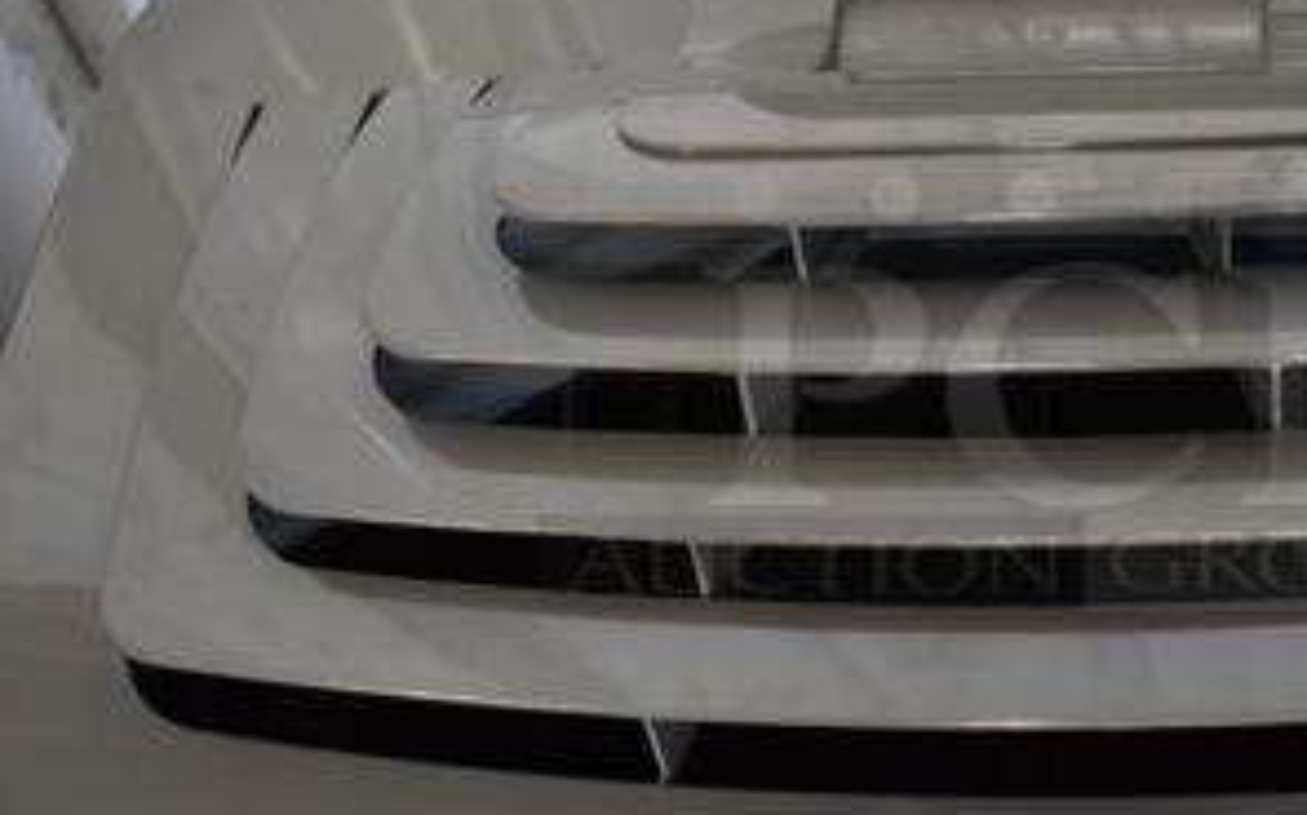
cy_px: 376
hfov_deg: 34.7
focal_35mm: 57
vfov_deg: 22.7
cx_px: 1032
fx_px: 2029
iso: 720
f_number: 3.5
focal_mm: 18
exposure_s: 1/30
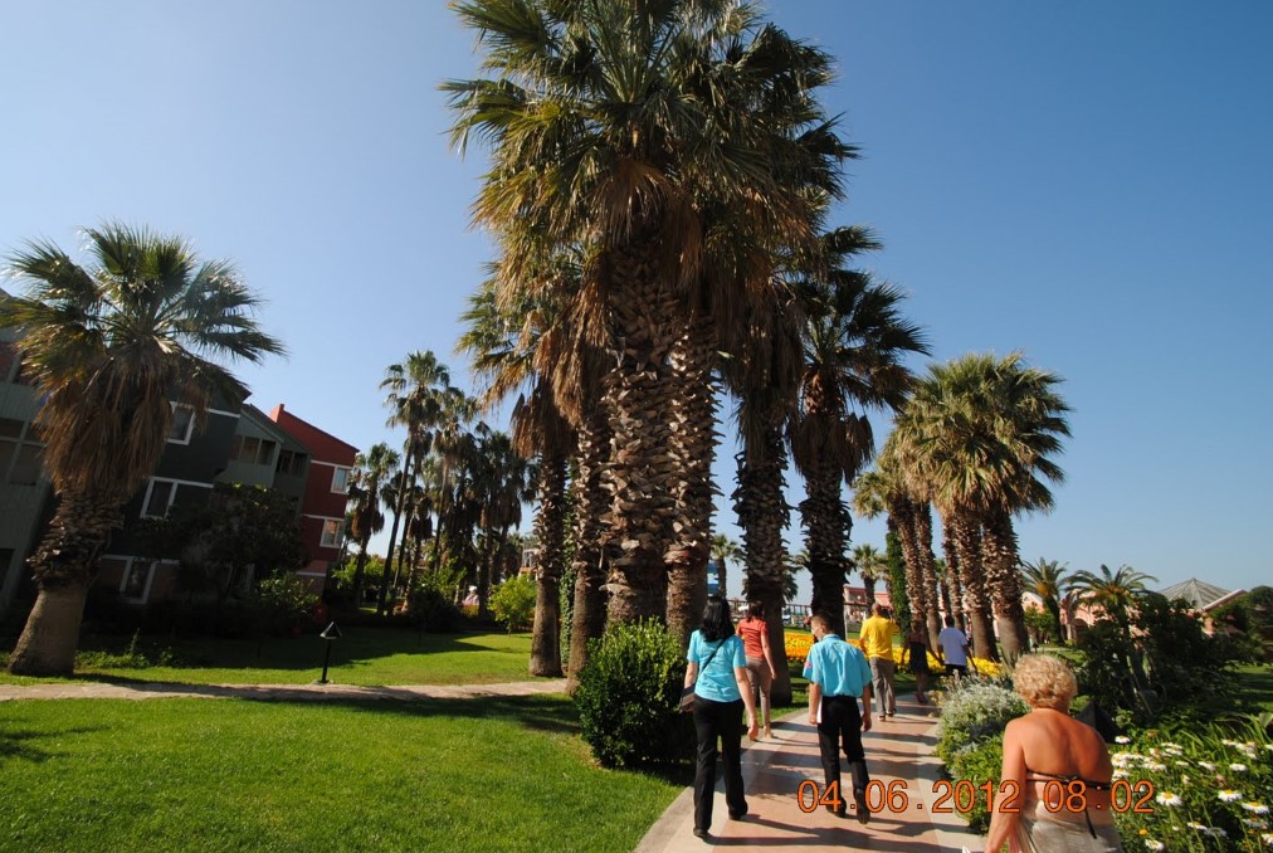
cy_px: 386
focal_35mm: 17
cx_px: 570
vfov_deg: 70.5
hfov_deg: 92.9
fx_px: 602
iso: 100
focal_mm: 10
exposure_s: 1/200
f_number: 8
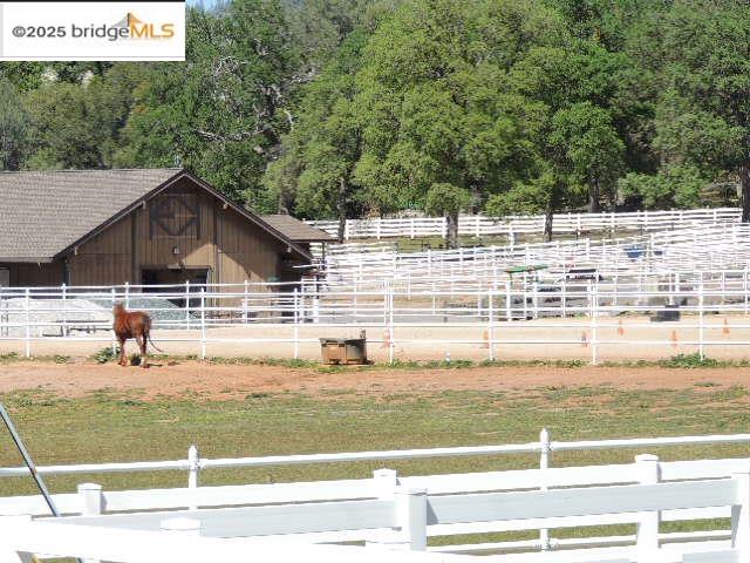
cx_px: 375
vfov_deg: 7.4
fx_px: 4333
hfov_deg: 9.9
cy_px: 282
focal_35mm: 200
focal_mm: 35.6
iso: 100
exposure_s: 1/500
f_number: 4.6
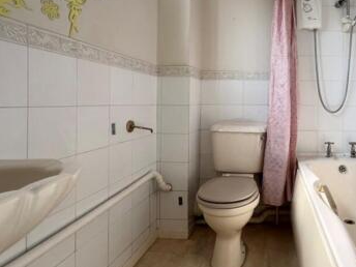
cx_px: 267
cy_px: 103
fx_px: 226
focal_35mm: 22
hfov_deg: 71.2
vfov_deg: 60.4
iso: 32
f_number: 1.8
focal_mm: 1.57
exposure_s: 1/145
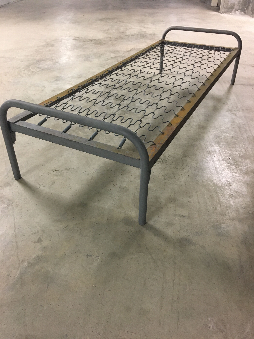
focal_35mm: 29
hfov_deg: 48.2
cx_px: 127
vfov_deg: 61.7
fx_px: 284
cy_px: 170
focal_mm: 4.15
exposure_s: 1/33
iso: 200
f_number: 2.2
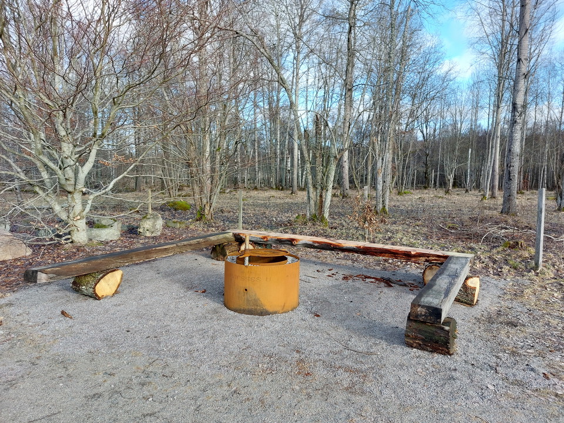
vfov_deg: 54.9
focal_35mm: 25
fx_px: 407
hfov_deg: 69.4
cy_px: 212
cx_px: 282
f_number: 1.8
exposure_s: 1/147
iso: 25
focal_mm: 5.23
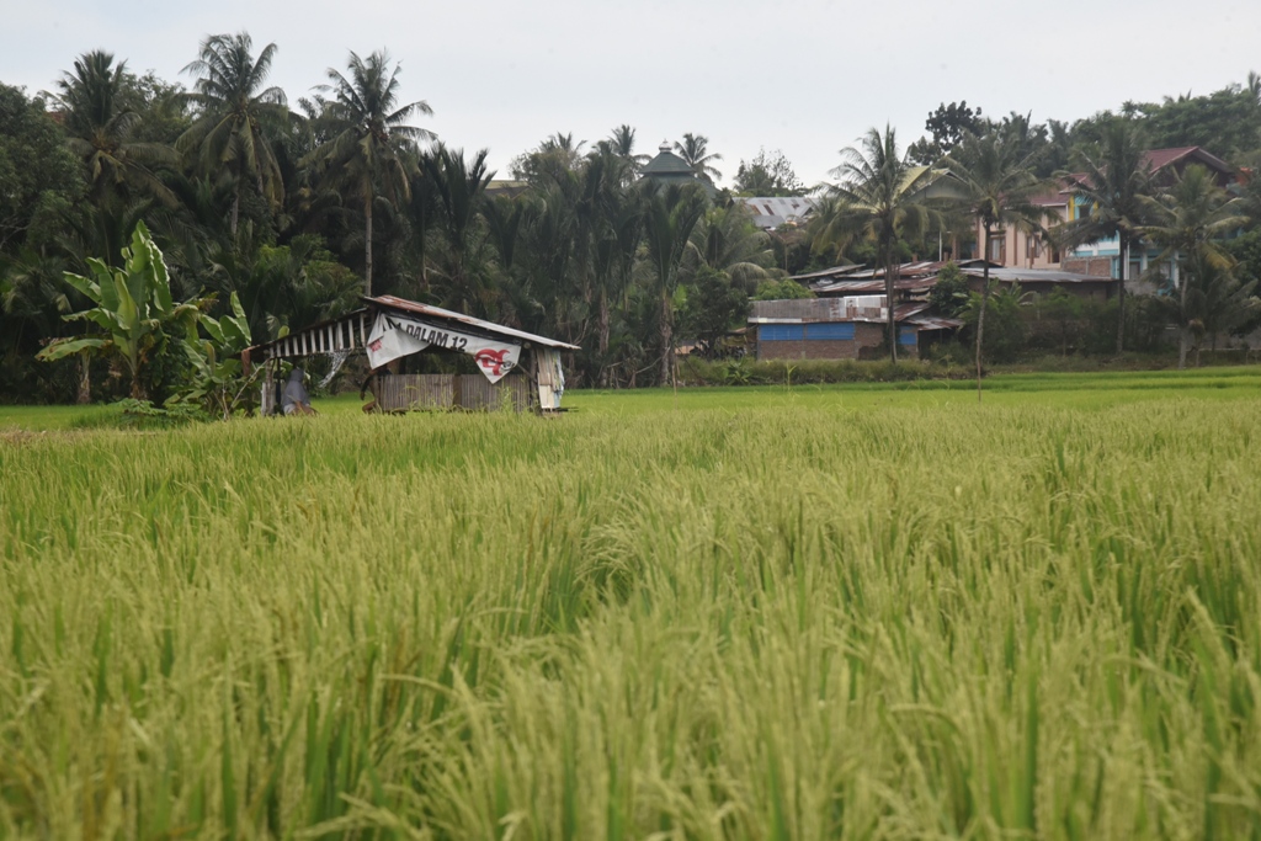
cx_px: 630
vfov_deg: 11.4
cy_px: 420
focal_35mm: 120
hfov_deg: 17.1
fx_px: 4204
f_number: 13
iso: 1600
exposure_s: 1/640
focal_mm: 120
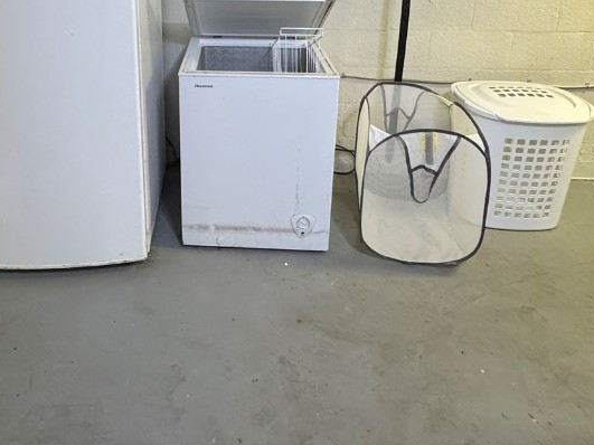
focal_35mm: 27
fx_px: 463
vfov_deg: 44.8
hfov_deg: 63.9
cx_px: 206
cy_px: 17
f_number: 2.2
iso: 320
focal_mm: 2.22
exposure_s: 1/60
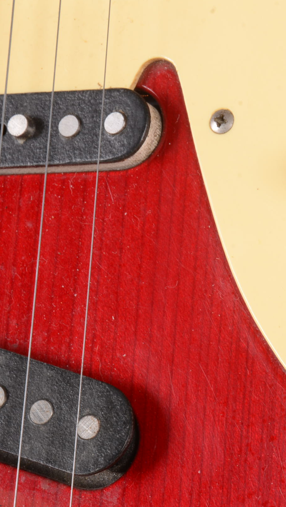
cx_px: 288
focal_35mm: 250
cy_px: 254
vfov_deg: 8.6
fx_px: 3366
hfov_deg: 4.9
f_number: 20
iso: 250
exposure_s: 1/60
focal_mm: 105
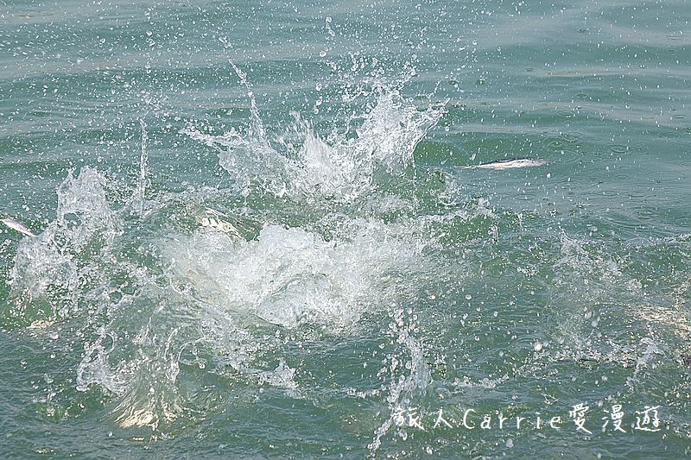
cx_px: 346
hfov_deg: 13.9
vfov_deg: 9.3
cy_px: 230
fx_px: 2840
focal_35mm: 148
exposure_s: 1/500
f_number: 4
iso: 100
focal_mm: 54.09
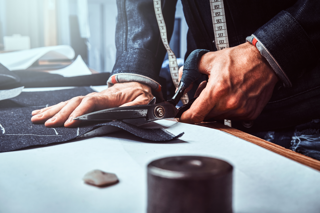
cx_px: 160
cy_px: 106
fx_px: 471
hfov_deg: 37.5
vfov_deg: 25.5
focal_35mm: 53
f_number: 5.6
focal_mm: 35
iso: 320
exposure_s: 1/60
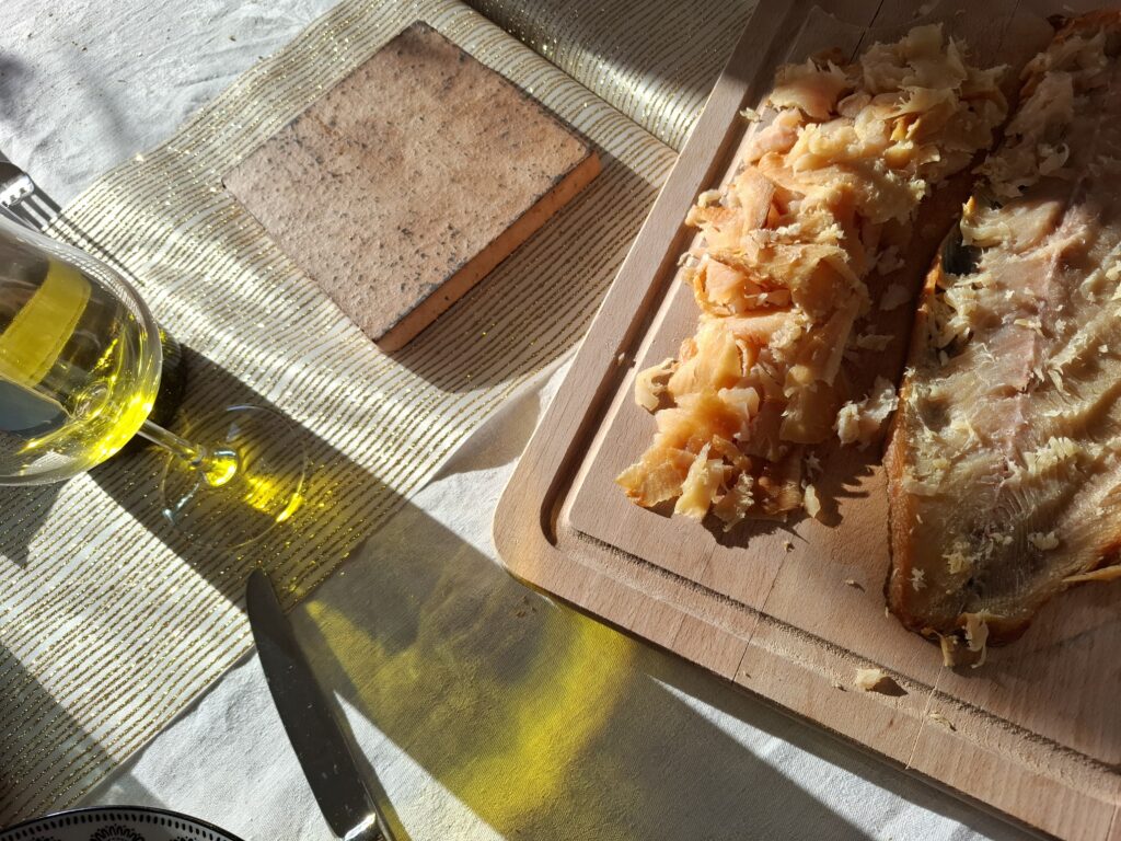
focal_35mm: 23
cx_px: 560
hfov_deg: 73.9
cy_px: 420
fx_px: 745
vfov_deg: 58.9
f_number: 1.8
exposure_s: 1/1218
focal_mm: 5.54
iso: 50
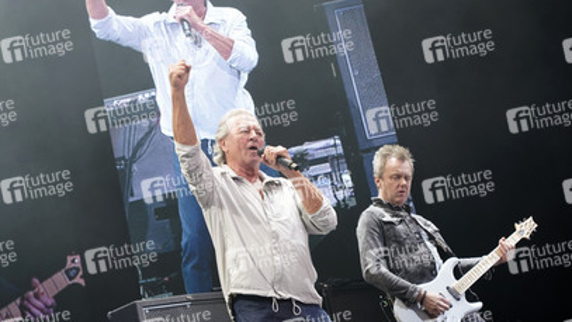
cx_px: 280
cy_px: 152
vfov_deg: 16.8
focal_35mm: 72
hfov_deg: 29.3
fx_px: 1092
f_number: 5
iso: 640
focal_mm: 62
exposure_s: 1/160
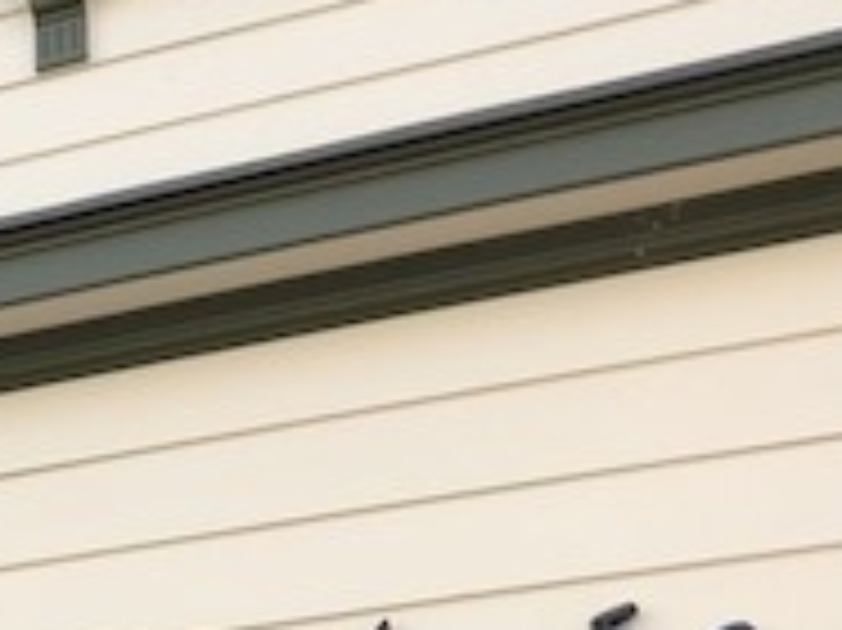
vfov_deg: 14.9
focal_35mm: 96
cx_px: -392
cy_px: 724
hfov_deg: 18.3
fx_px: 2334
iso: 20
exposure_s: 1/899
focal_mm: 3.99
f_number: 1.8
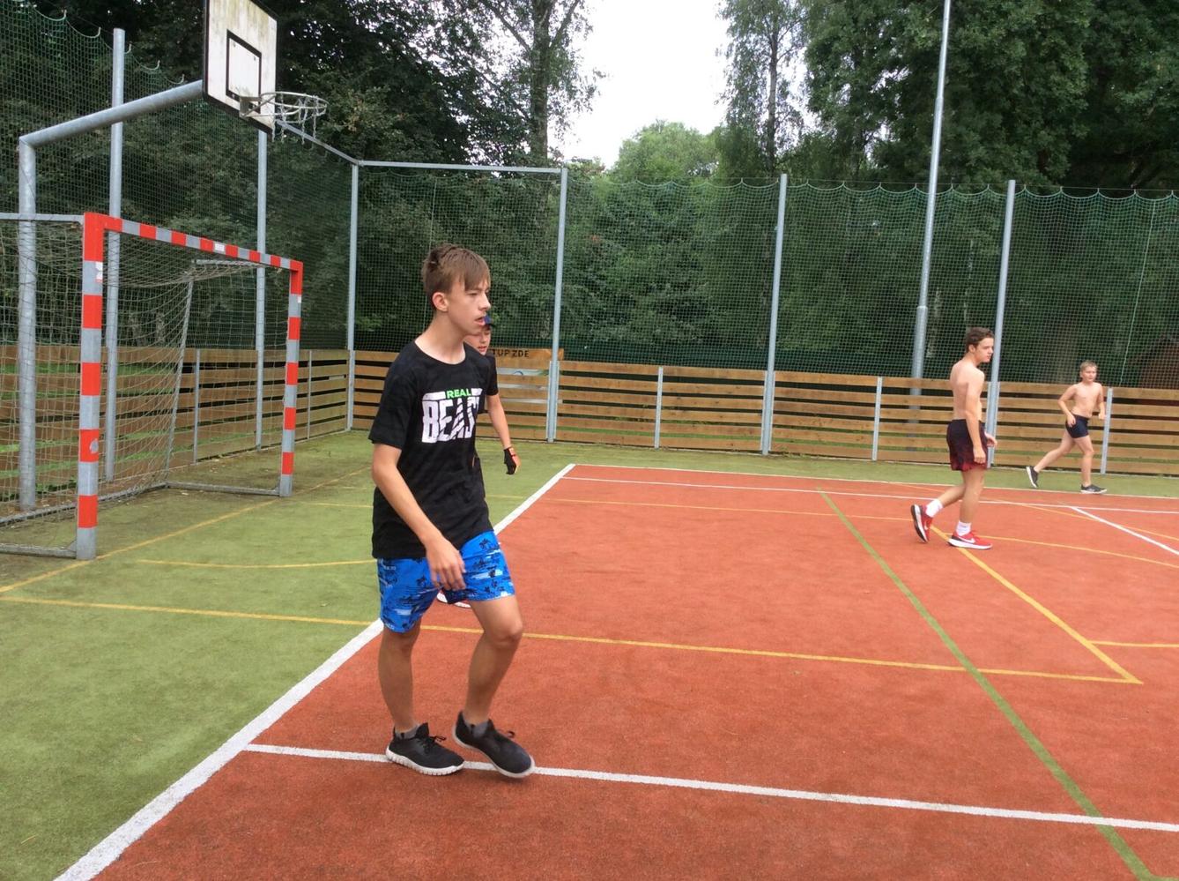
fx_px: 1088
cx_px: 590
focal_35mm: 32
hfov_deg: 56.9
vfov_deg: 44.0
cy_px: 440
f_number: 2.4
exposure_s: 1/286
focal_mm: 3.3
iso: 32
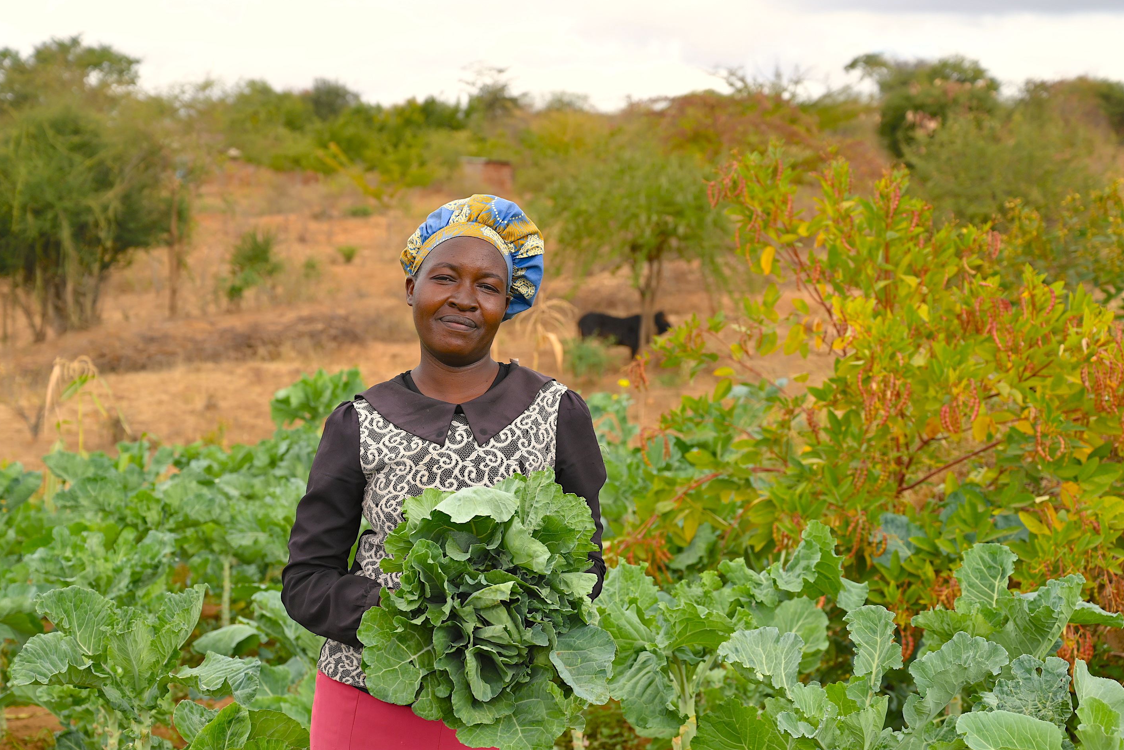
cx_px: 568
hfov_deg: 30.5
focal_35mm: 66
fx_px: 2061
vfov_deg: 20.6
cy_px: 397
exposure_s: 1/200
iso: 100
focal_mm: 62
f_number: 5.6
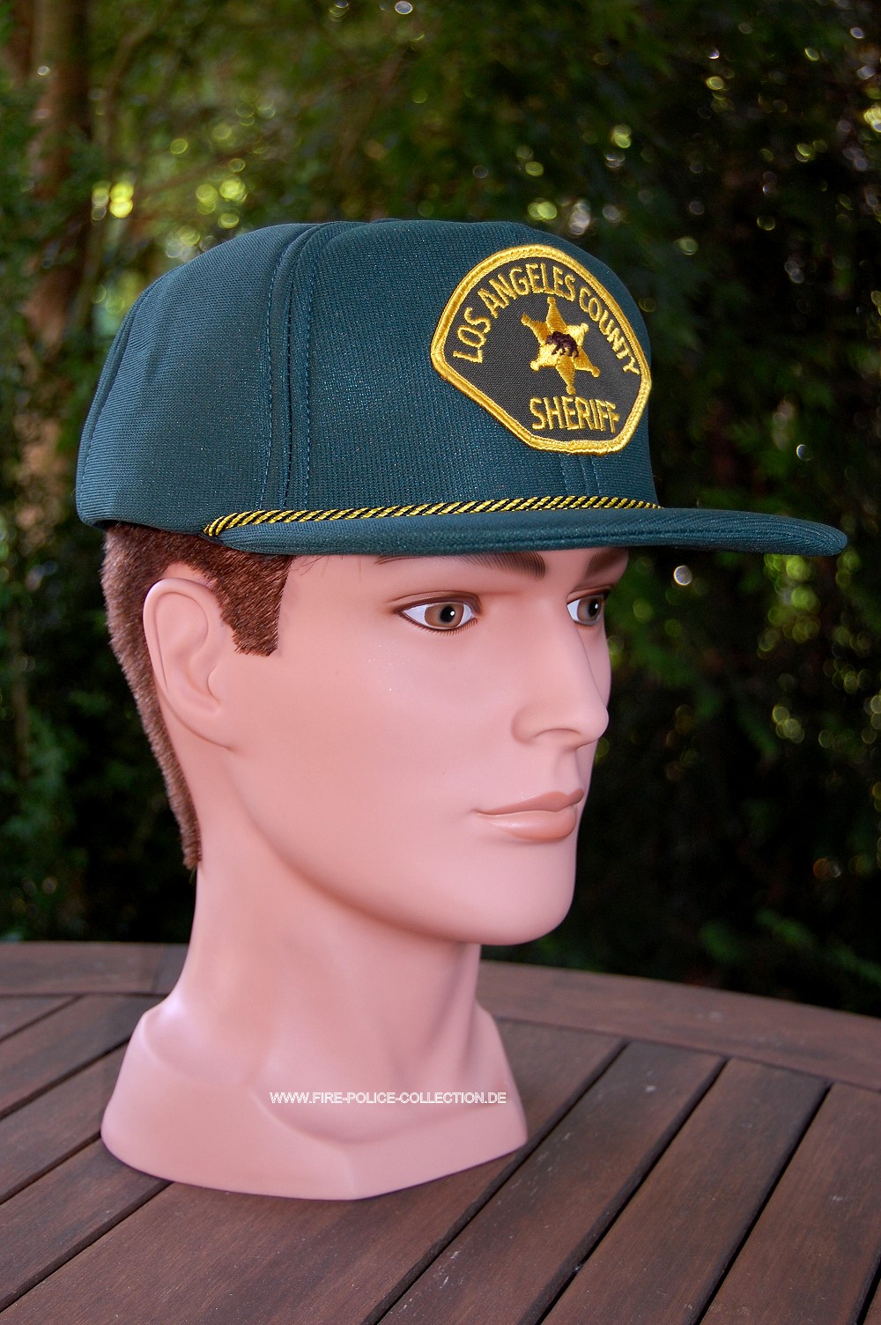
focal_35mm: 57
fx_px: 2096
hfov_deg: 23.7
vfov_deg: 35.1
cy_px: 662
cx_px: 440
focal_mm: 38
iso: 400
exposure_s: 1/60
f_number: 5
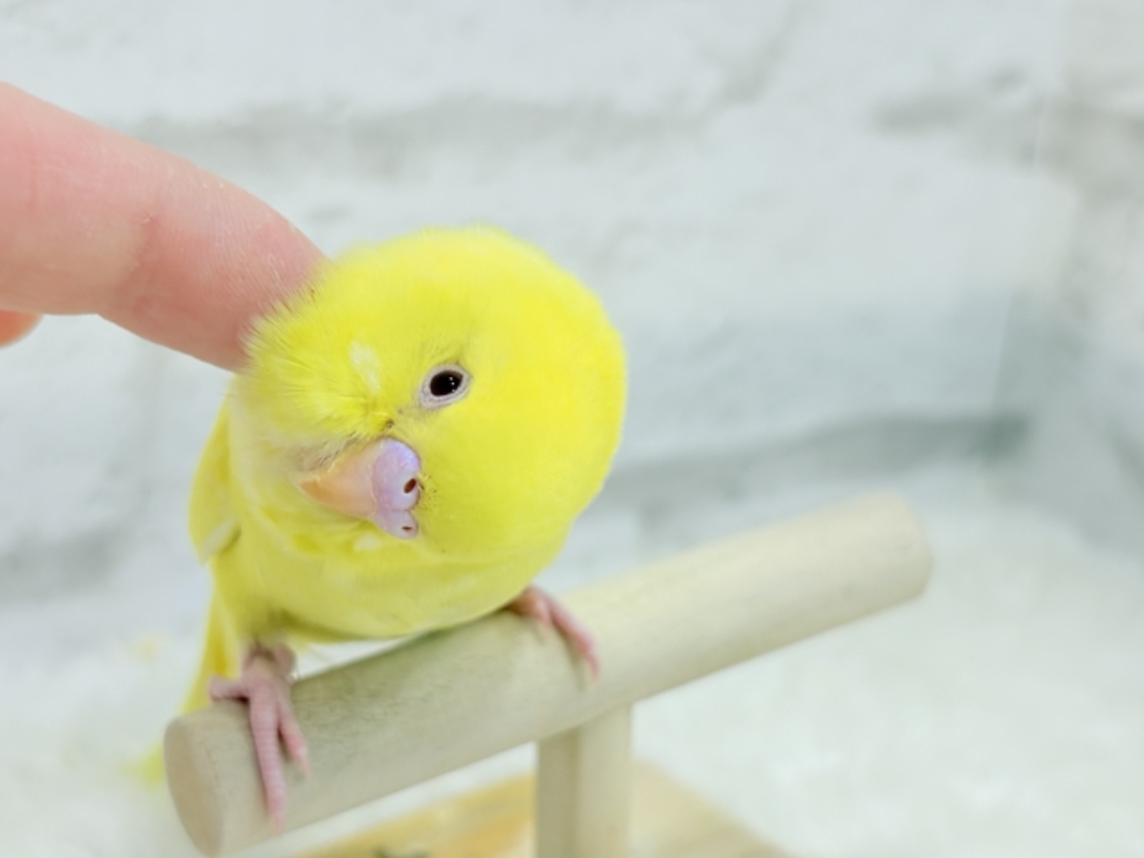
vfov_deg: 28.0
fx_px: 1719
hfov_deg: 36.8
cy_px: 429
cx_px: 572
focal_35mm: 52
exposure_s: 1/100
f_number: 1.6
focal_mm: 5.96
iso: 80
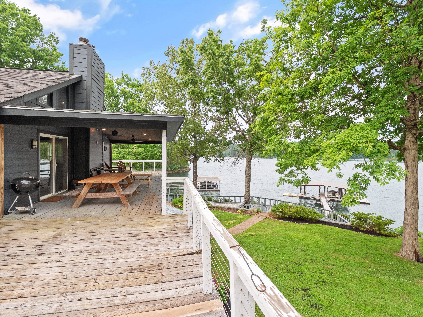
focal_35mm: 16
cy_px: 158
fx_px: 196
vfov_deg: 78.1
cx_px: 212
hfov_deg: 94.5
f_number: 5.6
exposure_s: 1/200
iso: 400
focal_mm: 8
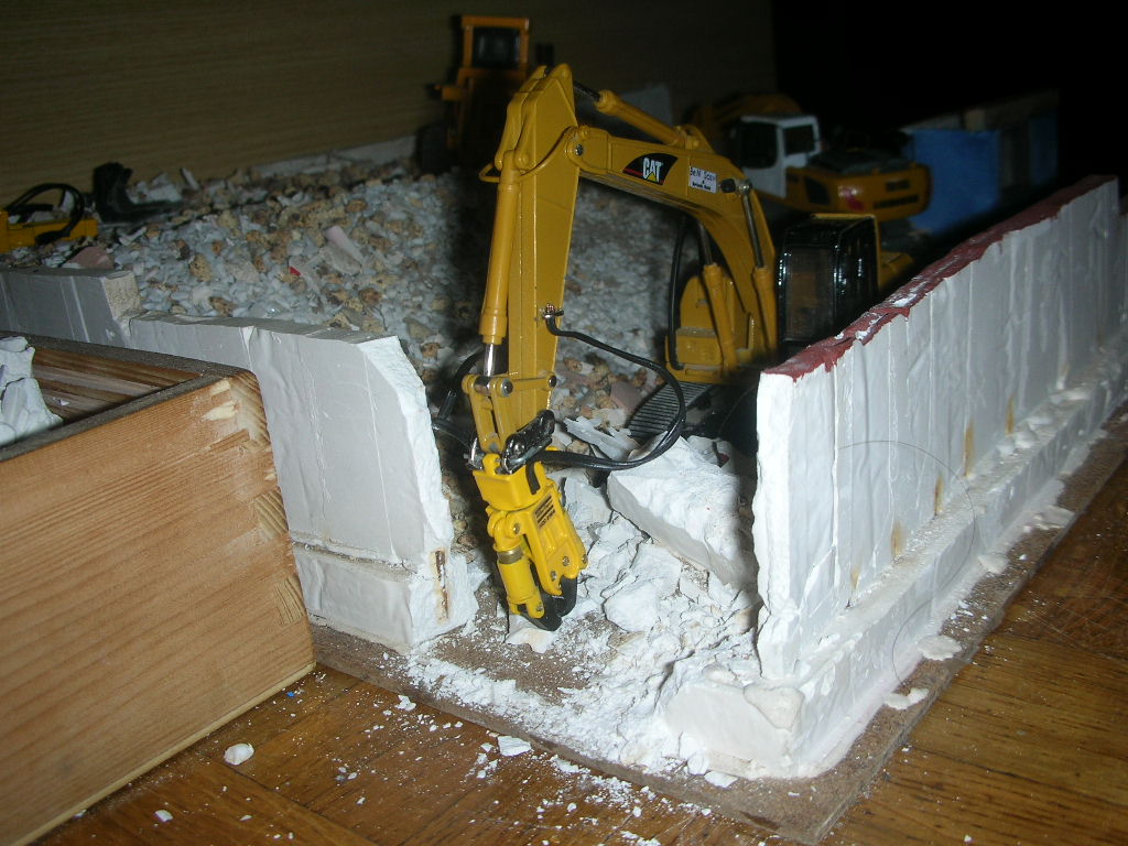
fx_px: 1141
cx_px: 564
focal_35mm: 35
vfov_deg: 40.7
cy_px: 423
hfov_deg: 52.6
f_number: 3
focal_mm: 5.8
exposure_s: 1/60.1
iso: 50
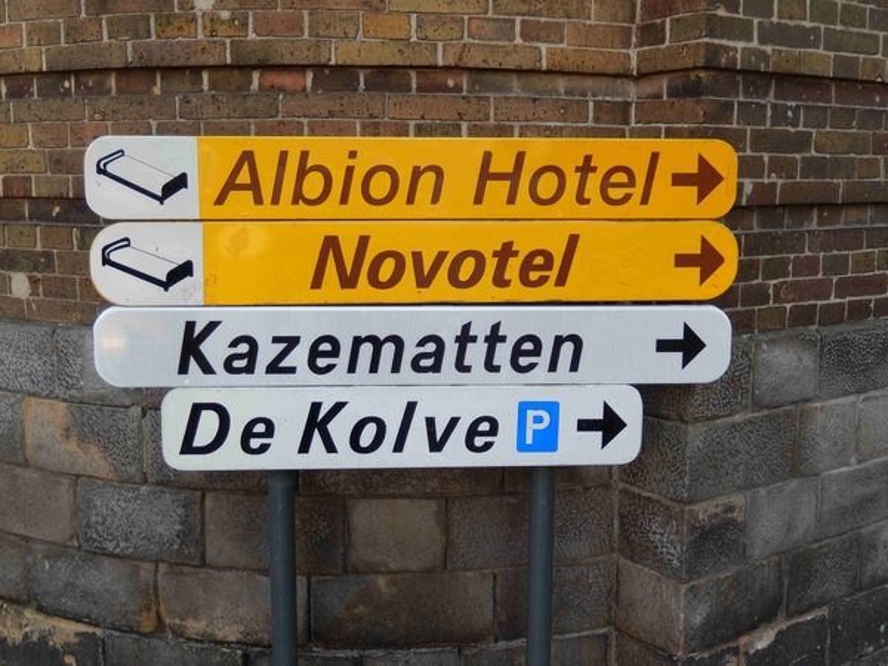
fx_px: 1052
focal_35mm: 41
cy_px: 333
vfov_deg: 35.1
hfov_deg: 45.8
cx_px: 444
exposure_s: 1/60
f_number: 4.2
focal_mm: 7.3
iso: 125
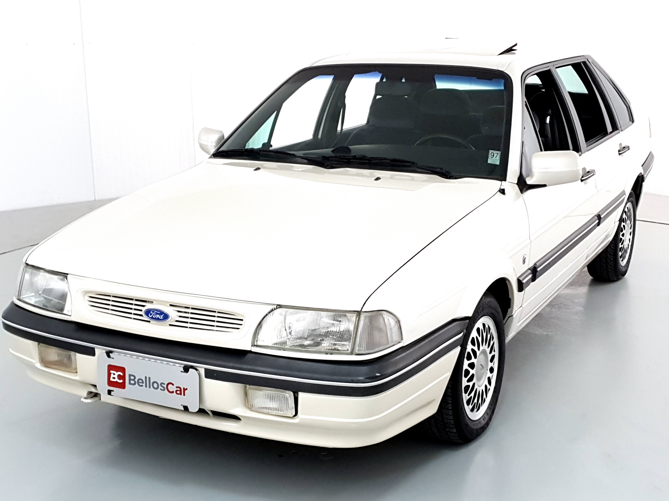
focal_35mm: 26
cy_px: 250
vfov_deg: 53.1
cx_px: 334
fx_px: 502
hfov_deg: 67.3
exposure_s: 1/60
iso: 160
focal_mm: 4.32
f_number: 1.5
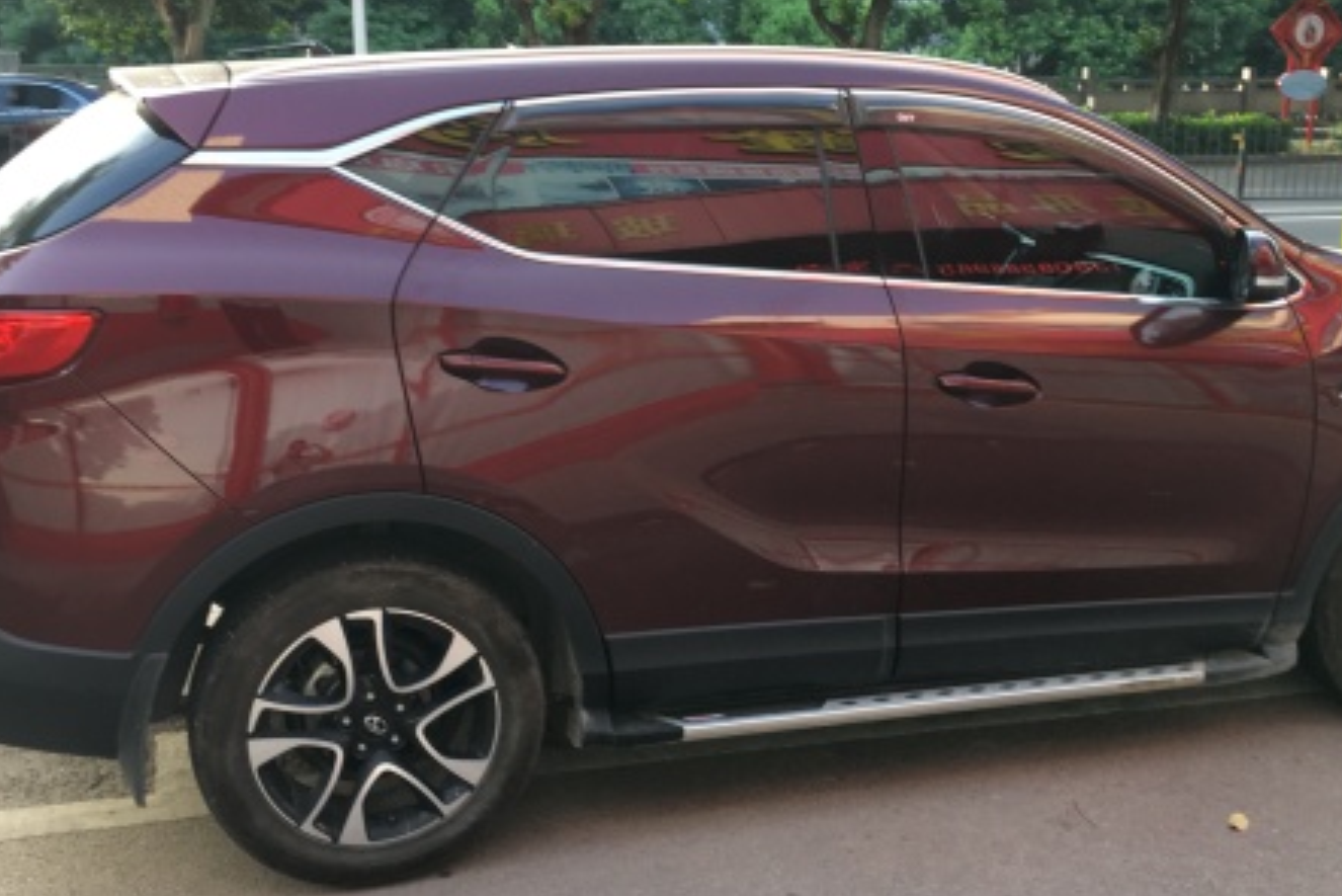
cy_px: 454
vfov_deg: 31.2
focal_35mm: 43
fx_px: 1603
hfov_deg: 45.4
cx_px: 695
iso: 40
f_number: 2.2
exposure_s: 1/100
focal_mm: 4.15
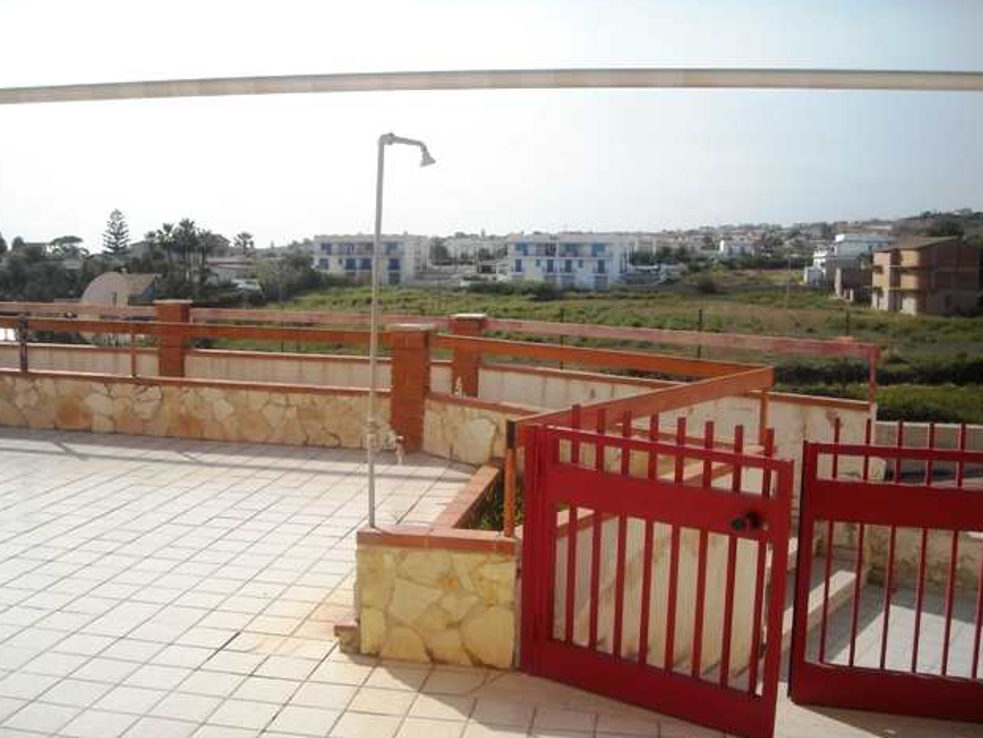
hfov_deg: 51.3
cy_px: 360
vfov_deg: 39.7
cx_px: 484
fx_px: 1023
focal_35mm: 36
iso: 64
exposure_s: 1/260
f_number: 5.6
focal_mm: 5.7
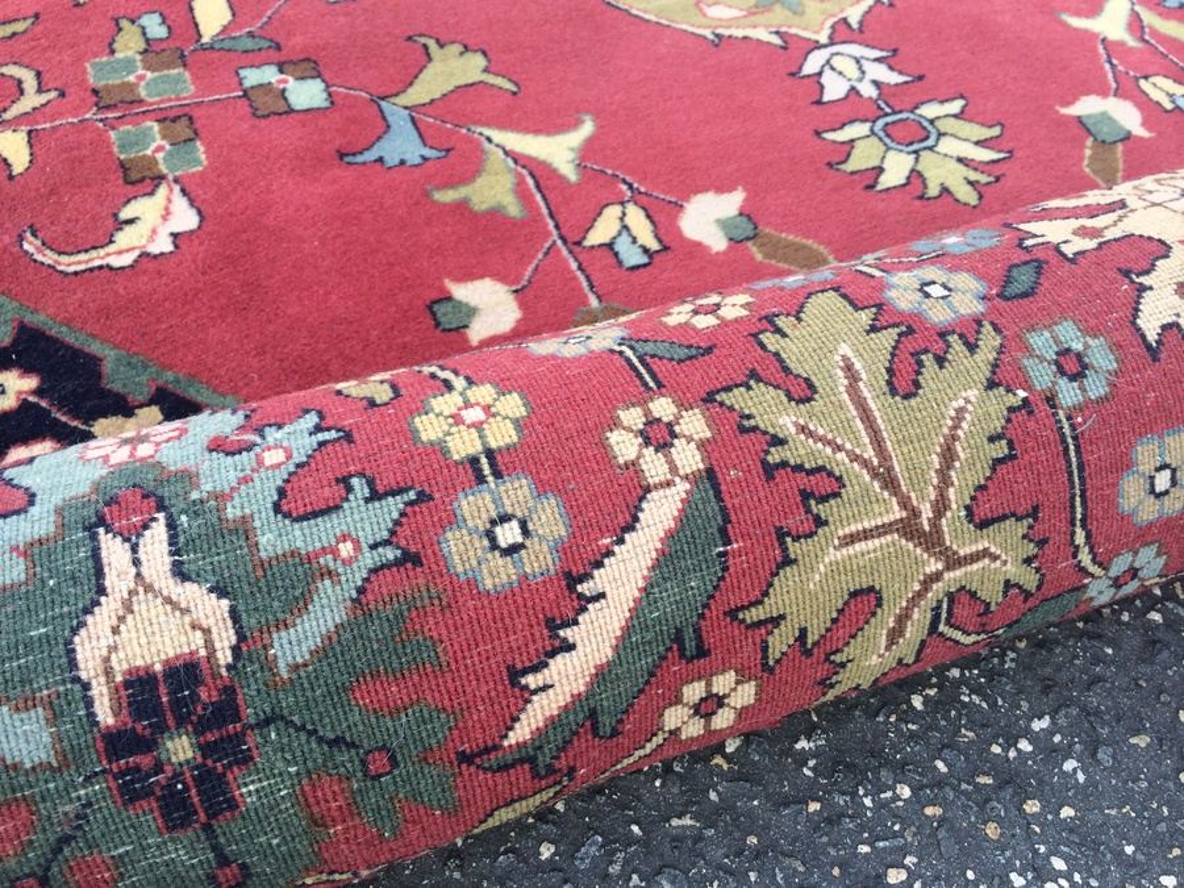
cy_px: 444
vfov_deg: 46.8
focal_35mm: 30
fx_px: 1026
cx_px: 592
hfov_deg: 60.0
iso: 40
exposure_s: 1/351
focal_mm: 4.12
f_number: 2.2
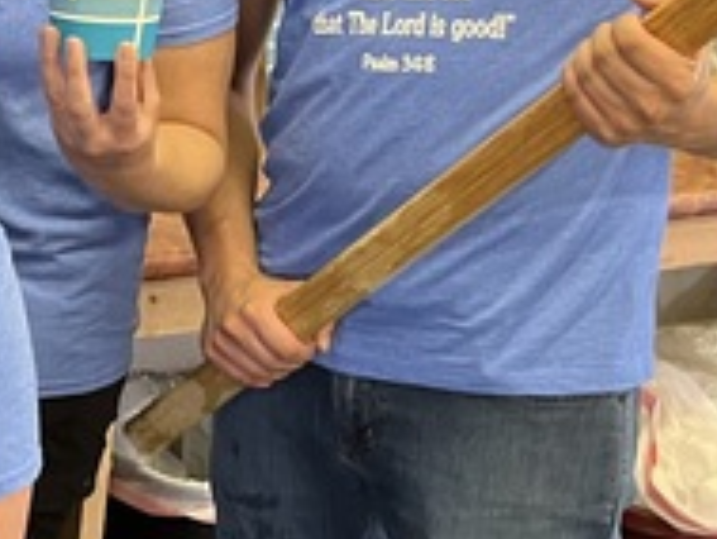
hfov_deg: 17.2
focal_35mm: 99
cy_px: 175
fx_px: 2052
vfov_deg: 14.9
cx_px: -463
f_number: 1.6
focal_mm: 5.1
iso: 200
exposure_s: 1/60
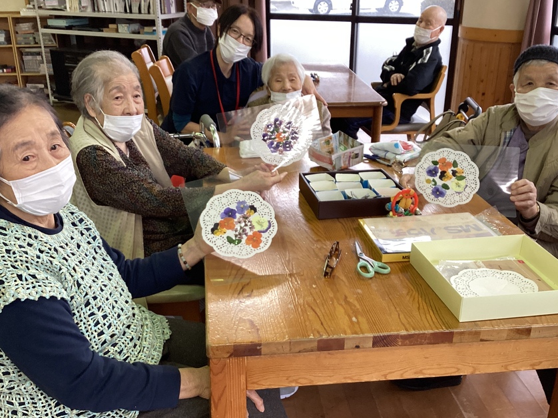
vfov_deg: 38.6
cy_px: 218
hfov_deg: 50.2
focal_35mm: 37
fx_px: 596
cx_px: 280
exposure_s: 1/60
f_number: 2.4
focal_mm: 3.3
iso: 160
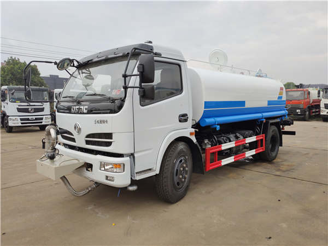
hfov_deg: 65.3
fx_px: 256
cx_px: 164
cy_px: 123
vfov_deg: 51.4
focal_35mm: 27
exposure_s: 1/409
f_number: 1.75
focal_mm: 4.75
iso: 112
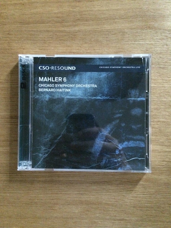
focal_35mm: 30
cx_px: 86
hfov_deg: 46.8
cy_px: 114
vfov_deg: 60.0
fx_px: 198
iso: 2500
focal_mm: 4.12
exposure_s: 1/15
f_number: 2.2
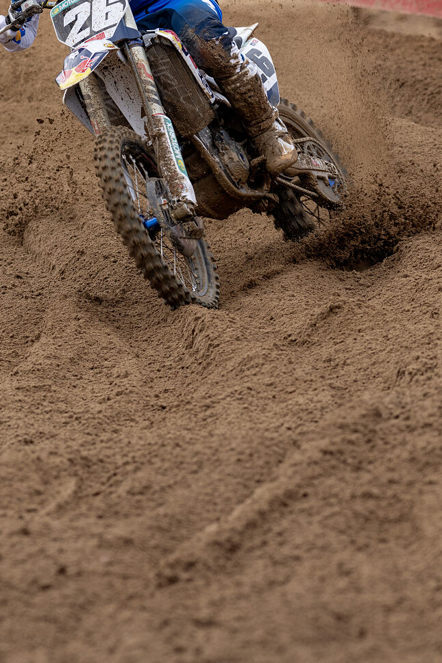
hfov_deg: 2.4
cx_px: 173
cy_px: 189
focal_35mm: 563
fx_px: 10371
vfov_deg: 3.7
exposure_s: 1/1000
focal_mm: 300
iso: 400
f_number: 5
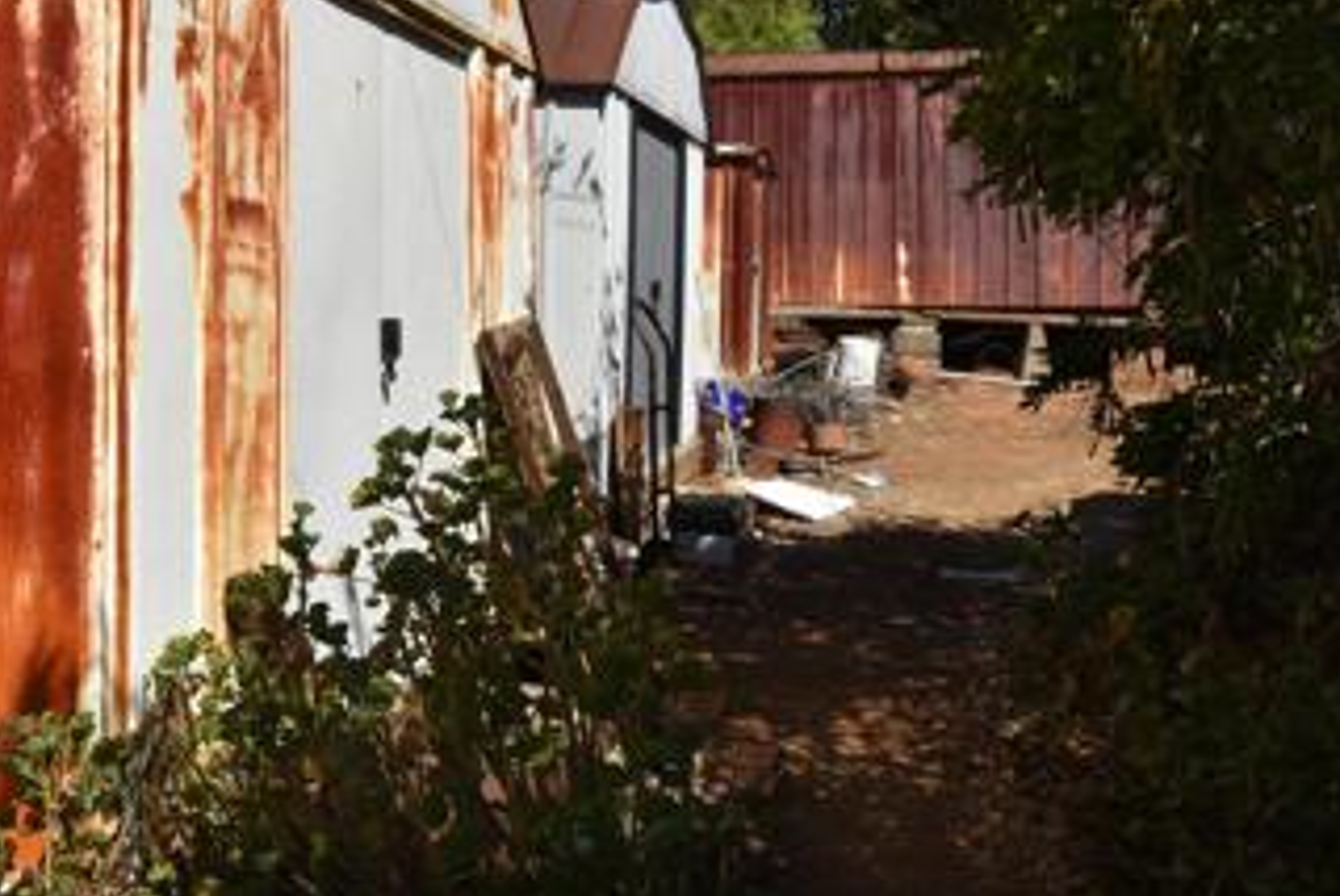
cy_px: 132
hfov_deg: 43.0
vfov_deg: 29.0
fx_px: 1676
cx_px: 444
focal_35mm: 45
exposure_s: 1/200
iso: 100
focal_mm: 15
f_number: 11
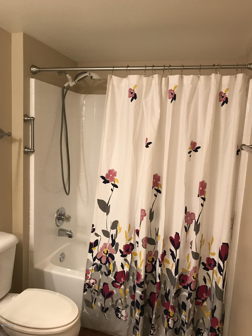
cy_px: 168
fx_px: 272
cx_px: 126
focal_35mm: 28
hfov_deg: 49.7
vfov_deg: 63.4
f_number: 1.8
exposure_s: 1/20
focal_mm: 3.99
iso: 40
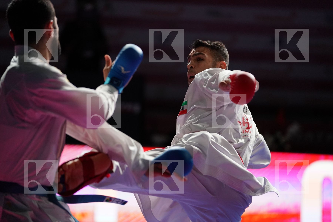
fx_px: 1730
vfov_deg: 7.3
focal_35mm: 187
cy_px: 111
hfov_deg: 11.0
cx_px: 166
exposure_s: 1/1000
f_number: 2.8
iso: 4000
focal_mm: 187
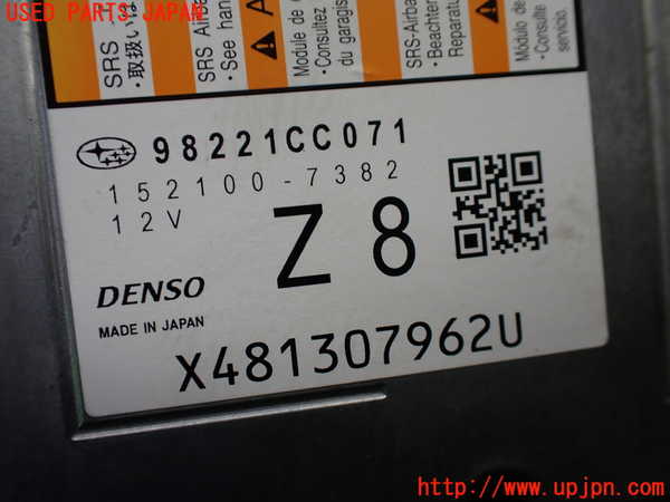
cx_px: 335
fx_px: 581
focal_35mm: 30
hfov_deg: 60.0
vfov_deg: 46.8
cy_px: 251
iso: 160
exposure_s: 1/125
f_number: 2.3
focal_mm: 5.4
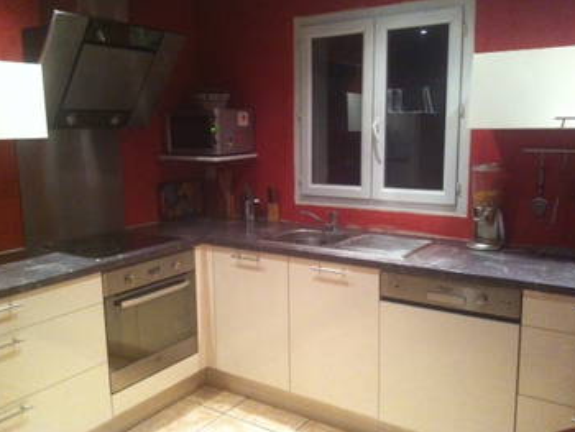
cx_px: 289
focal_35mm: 36
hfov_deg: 51.3
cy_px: 220
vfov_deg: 39.7
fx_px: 598
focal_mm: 3.85
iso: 500
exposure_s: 1/17
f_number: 2.8
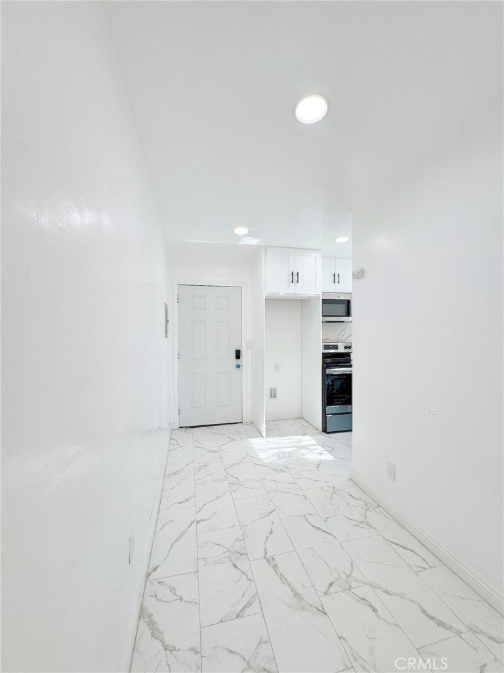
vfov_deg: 102.1
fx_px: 272
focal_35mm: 14
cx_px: 252
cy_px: 336
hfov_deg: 85.7
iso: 64
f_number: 2.2
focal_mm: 2.22
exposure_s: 1/120
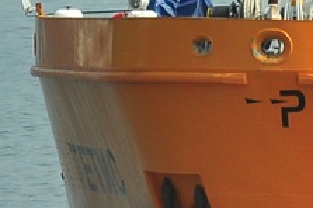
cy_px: -257
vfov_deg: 1.1
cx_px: 741
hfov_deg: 1.7
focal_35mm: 1211
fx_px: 10514
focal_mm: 120
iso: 200
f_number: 5.6
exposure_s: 1/1250
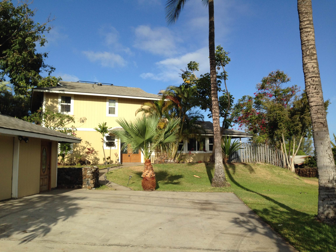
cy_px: 126
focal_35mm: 33
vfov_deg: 42.9
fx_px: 320
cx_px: 168
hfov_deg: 55.4
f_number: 2.4
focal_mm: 4.12
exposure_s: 1/1642
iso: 50
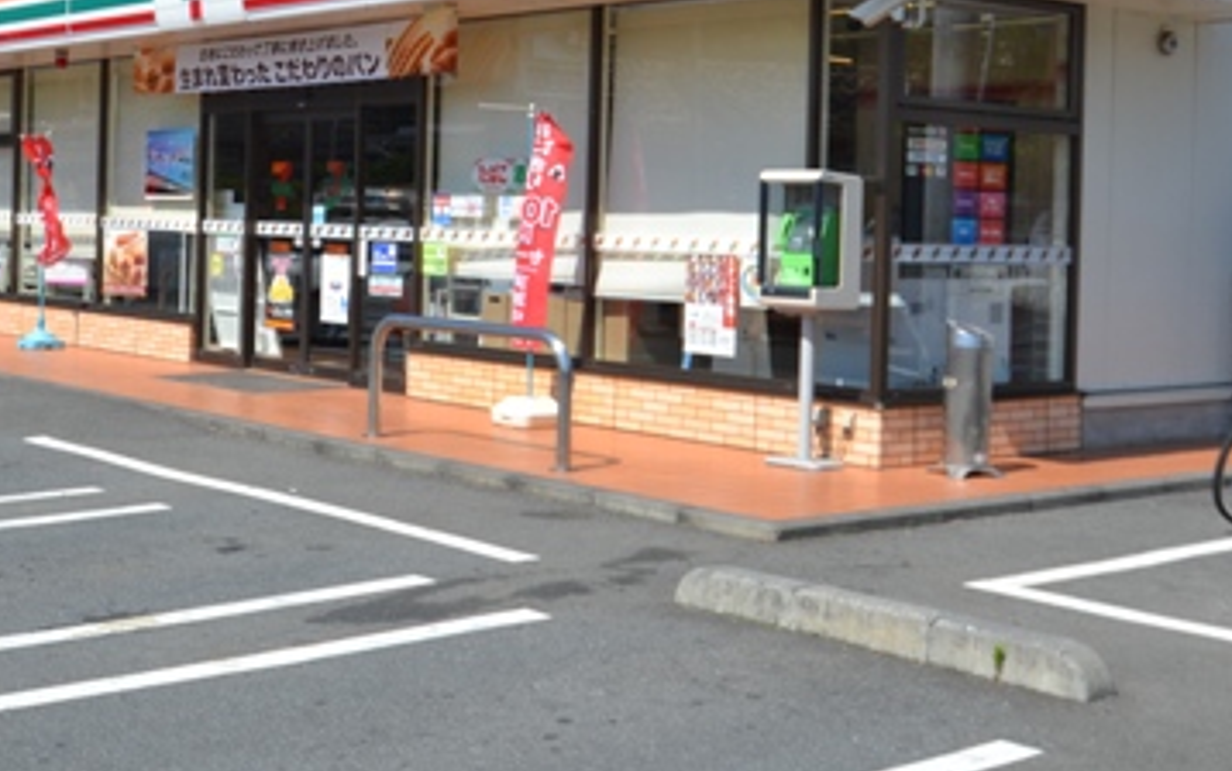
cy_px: 196
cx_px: 471
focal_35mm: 54
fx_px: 1809
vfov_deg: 23.8
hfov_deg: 37.4
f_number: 8
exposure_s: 1/250
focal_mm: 21
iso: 100
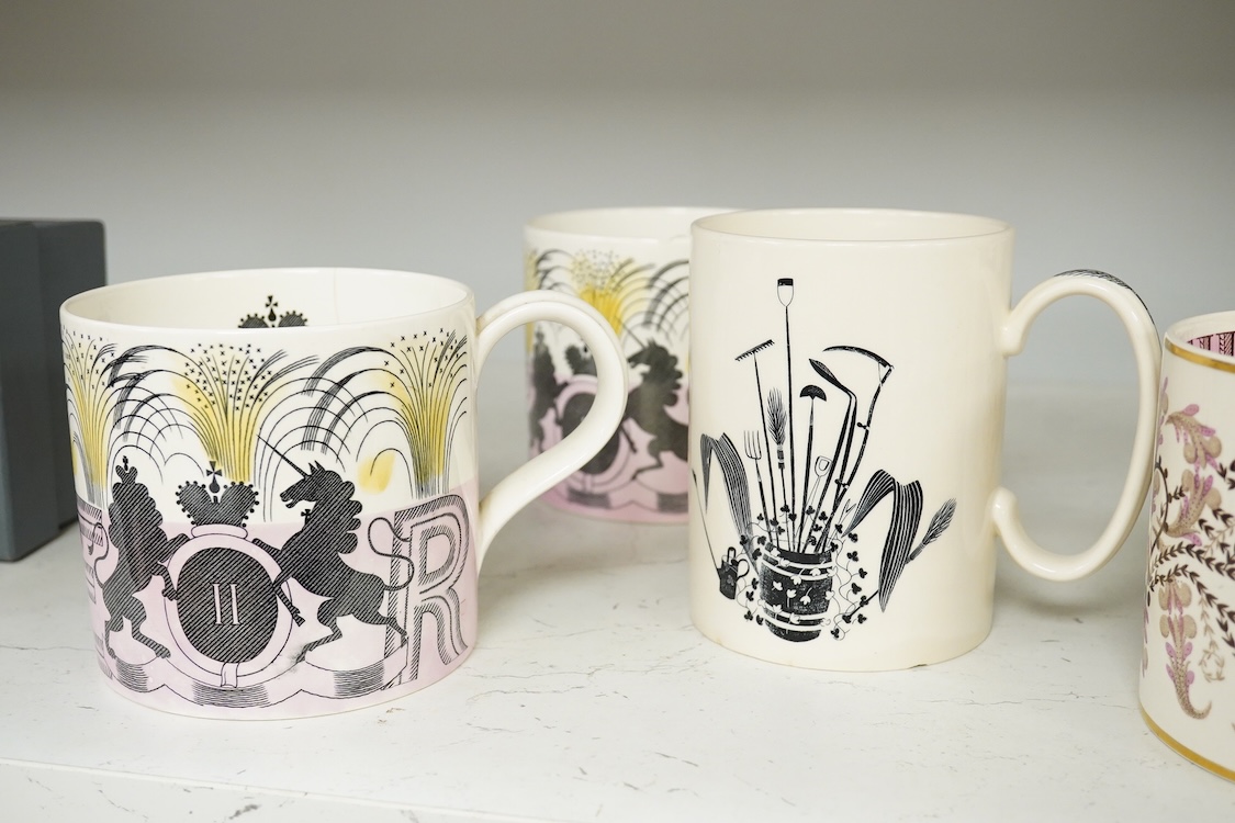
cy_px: 412
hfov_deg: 43.6
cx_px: 618
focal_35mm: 45
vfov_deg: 29.9
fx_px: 1544
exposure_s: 1/160
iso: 2500
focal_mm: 30
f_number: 8
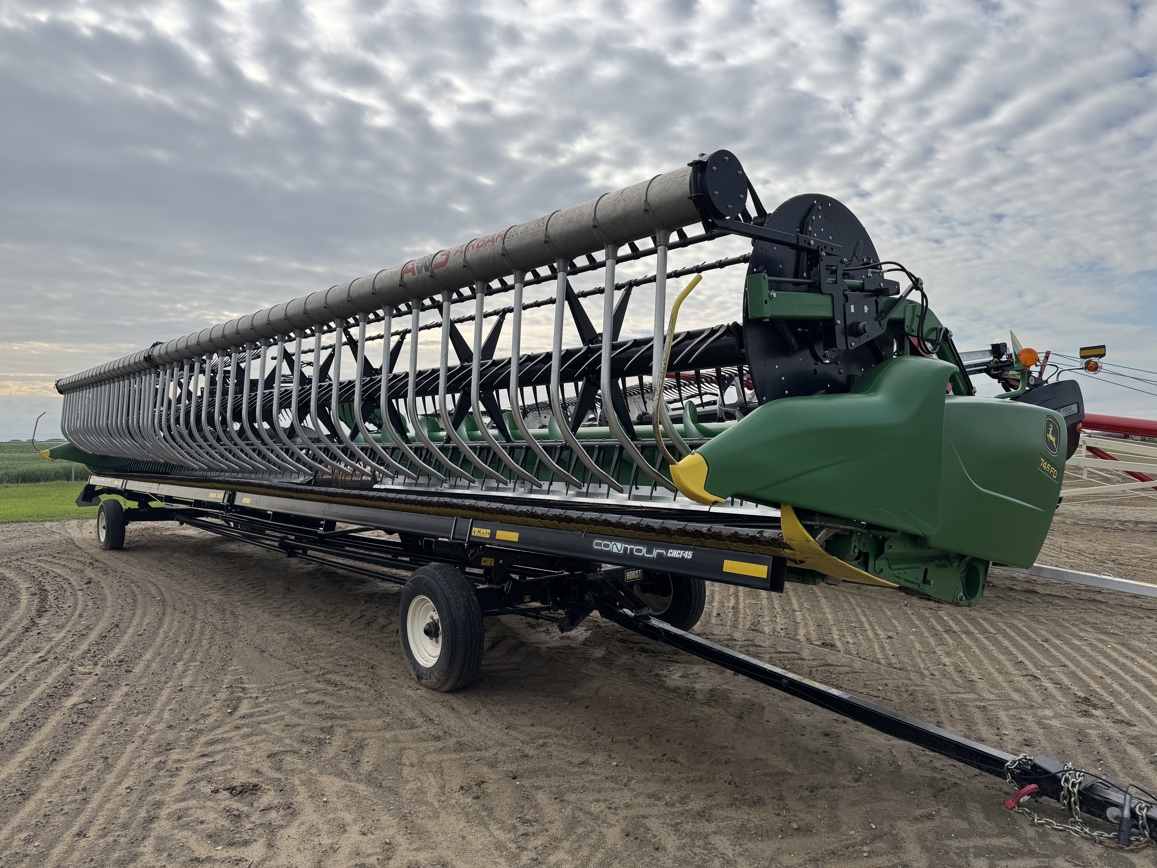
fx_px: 802
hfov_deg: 71.6
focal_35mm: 24
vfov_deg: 56.8
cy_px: 434
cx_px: 578
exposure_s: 1/5348
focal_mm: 6.76
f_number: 1.78
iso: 80
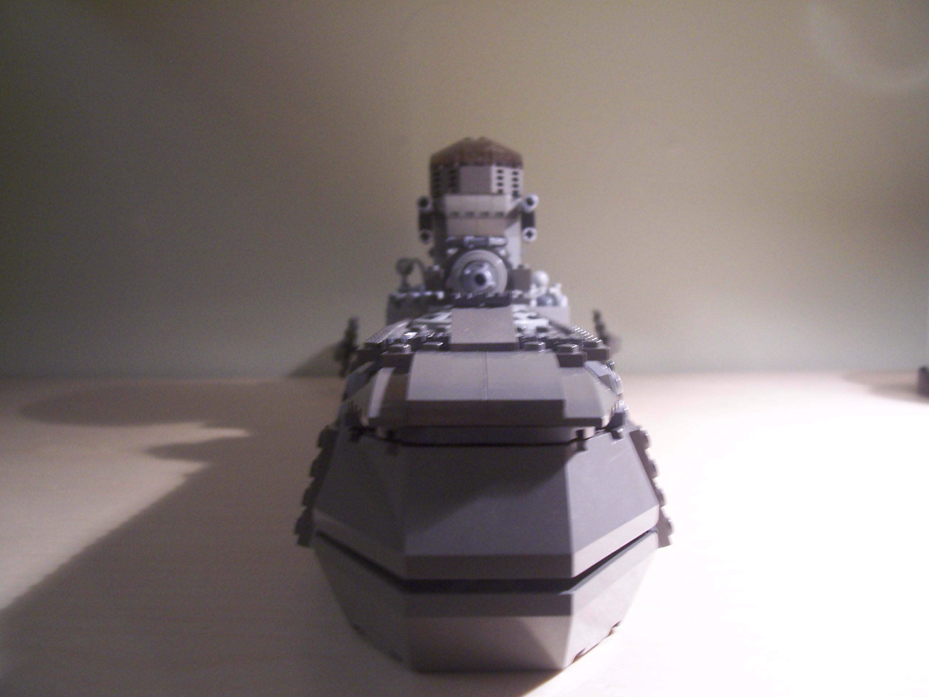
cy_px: 348
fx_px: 912
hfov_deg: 54.0
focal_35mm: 34
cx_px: 464
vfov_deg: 41.8
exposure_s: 1/8
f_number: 2.7
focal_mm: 5.6
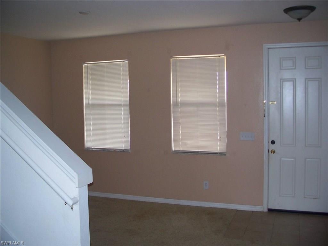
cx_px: 164
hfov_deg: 50.1
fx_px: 351
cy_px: 123
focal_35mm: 37
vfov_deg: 38.7
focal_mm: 7.8
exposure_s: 1/60
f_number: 2.8
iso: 200
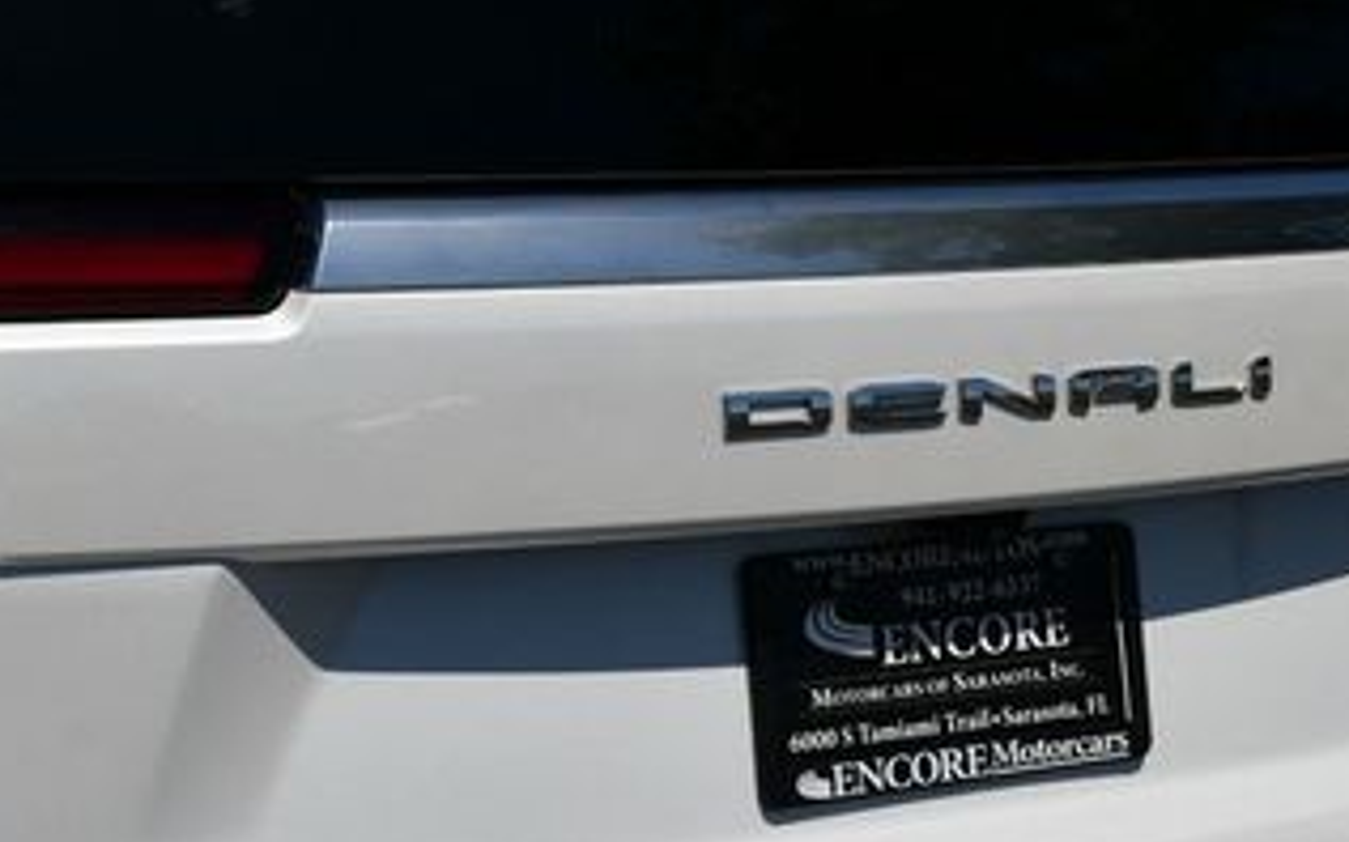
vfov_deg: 13.1
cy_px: 825
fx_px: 3639
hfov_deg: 21.0
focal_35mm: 99
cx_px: 766
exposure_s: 1/500
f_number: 11
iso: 100
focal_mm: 24
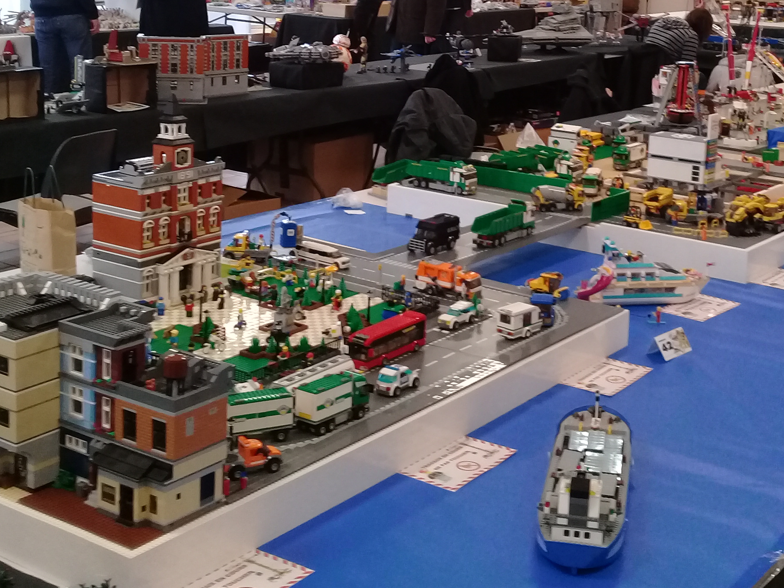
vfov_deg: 25.5
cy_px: 99
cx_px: 431
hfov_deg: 34.3
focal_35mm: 56
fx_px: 1268
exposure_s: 1/33
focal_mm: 3.3
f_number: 2.2
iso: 125
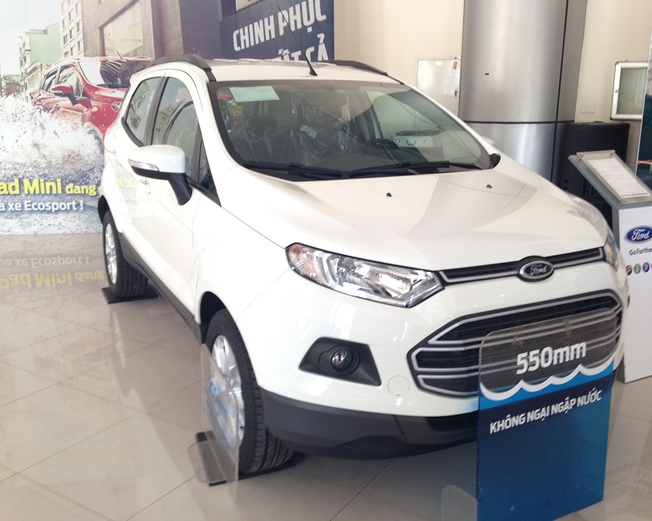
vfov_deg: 42.2
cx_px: 352
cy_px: 257
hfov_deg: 51.5
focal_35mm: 35
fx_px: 675
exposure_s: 1/24
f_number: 2.4
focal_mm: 4.12
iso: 50
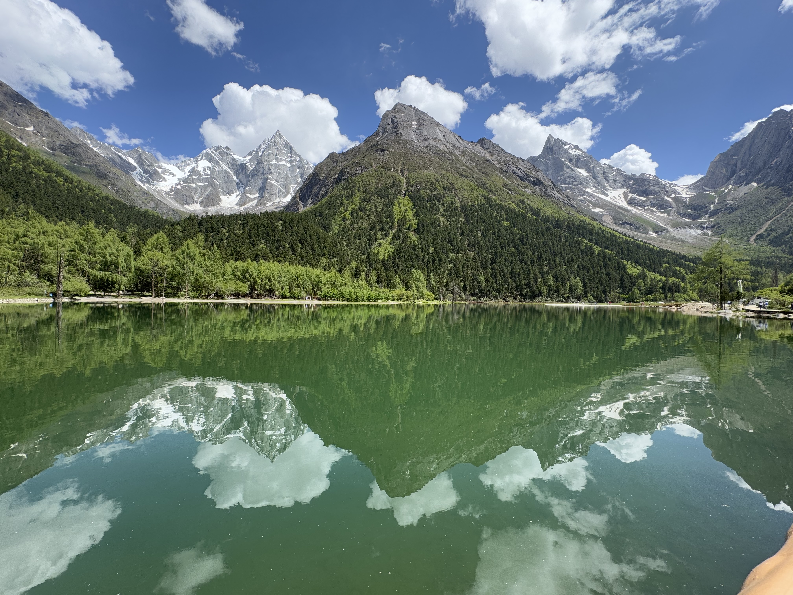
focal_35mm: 14
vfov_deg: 85.7
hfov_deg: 102.1
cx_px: 396
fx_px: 321
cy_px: 298
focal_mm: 2.22
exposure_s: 1/610
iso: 50
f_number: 2.2
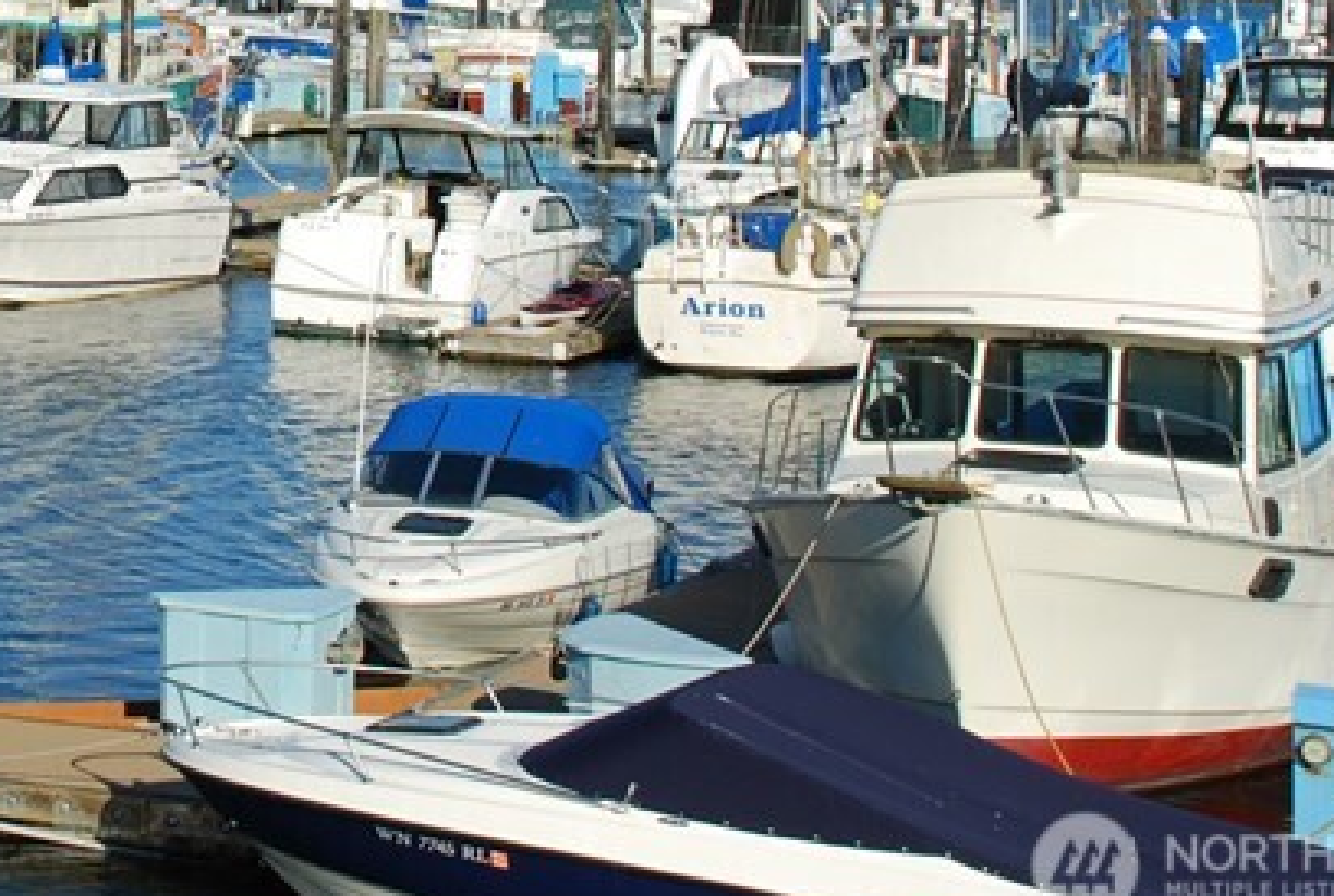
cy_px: -229
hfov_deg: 16.0
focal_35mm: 123
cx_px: -196
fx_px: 4580
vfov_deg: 10.9
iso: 110
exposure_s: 1/250
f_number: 10
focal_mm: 31
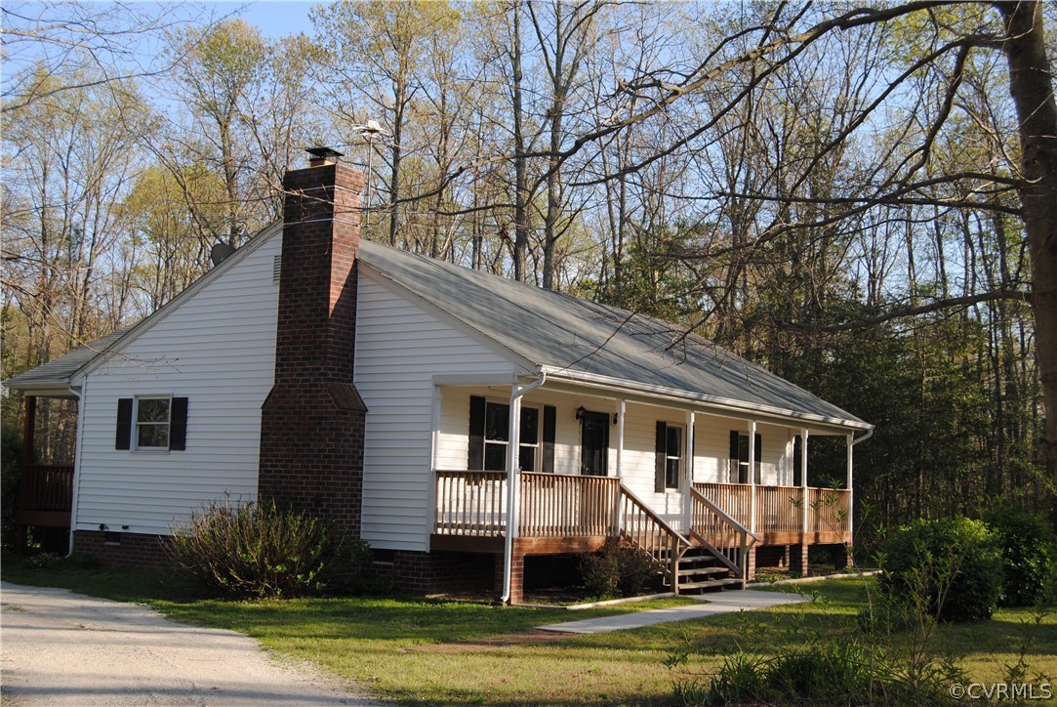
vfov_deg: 29.9
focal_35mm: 45
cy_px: 354
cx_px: 528
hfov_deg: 43.6
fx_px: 1322
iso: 100
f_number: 7.1
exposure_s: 1/200
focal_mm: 30
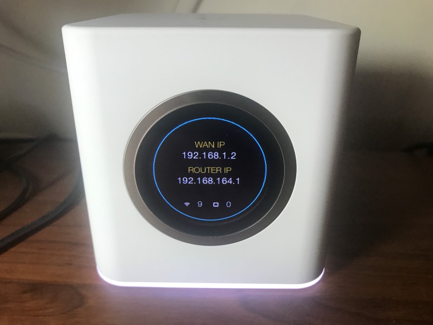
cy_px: 162
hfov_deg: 63.4
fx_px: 350
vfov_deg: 49.7
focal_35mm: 28
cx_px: 216
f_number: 1.8
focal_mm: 3.99
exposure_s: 1/33
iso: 32
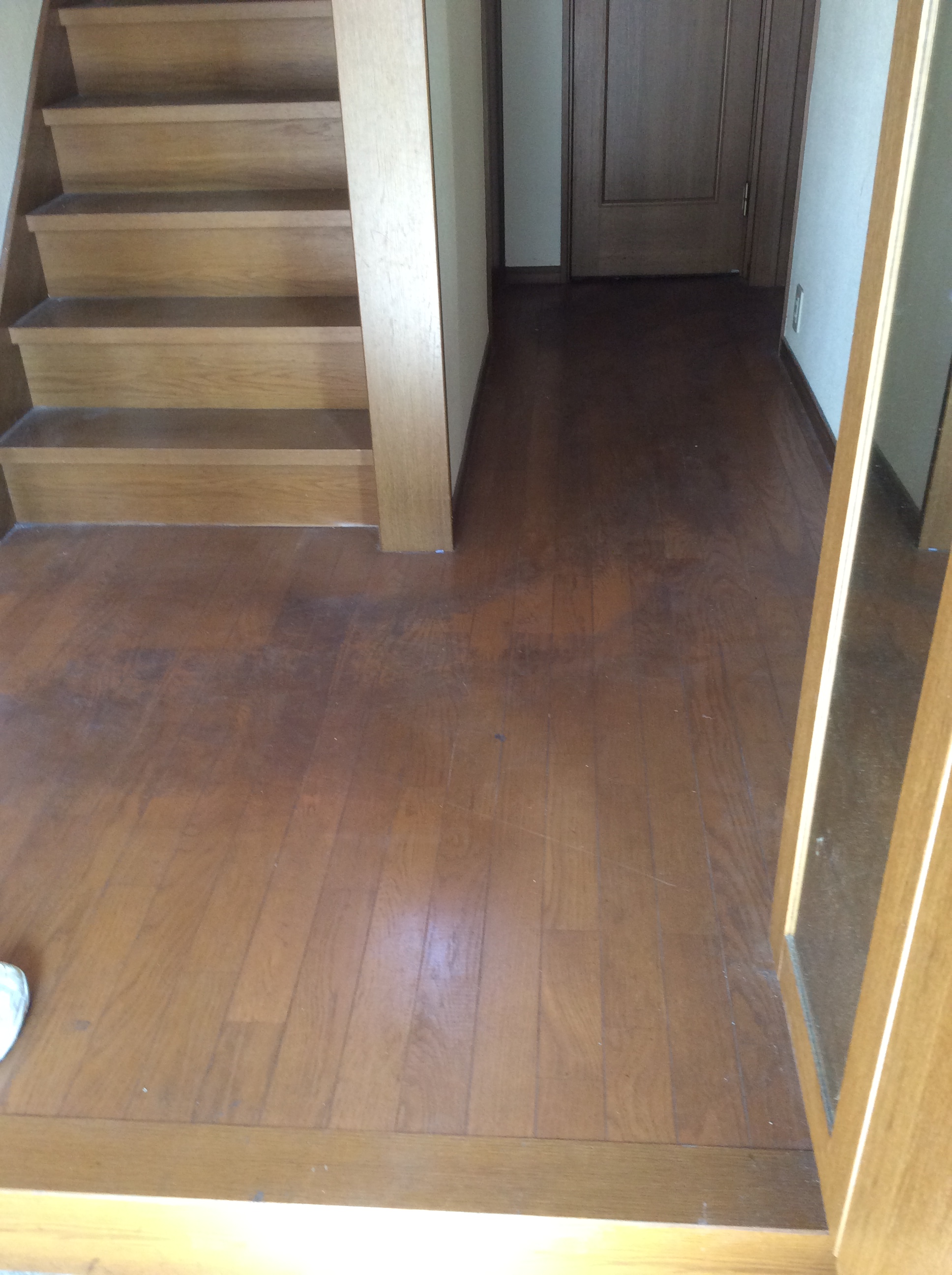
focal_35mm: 32
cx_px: 476
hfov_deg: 44.1
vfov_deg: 56.9
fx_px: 1177
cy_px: 638
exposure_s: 1/24
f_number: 2.4
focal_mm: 3.3
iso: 80
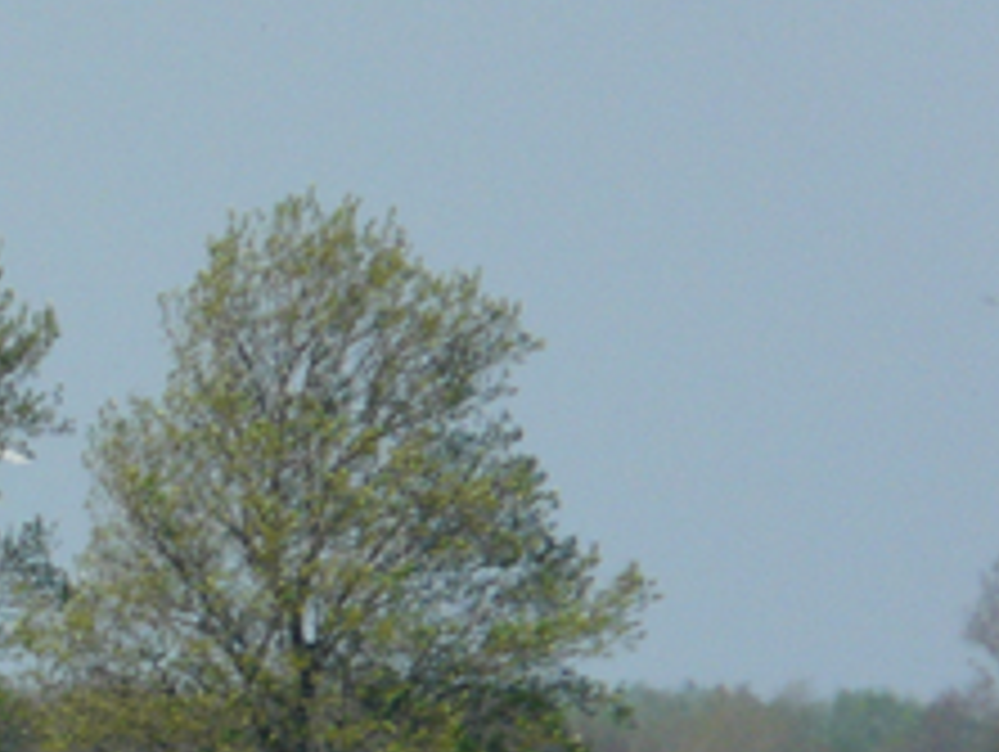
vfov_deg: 0.8
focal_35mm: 1815
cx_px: -486
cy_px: 1166
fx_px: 52437
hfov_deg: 1.1
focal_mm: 82.8
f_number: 6.3
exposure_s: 1/500
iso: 100
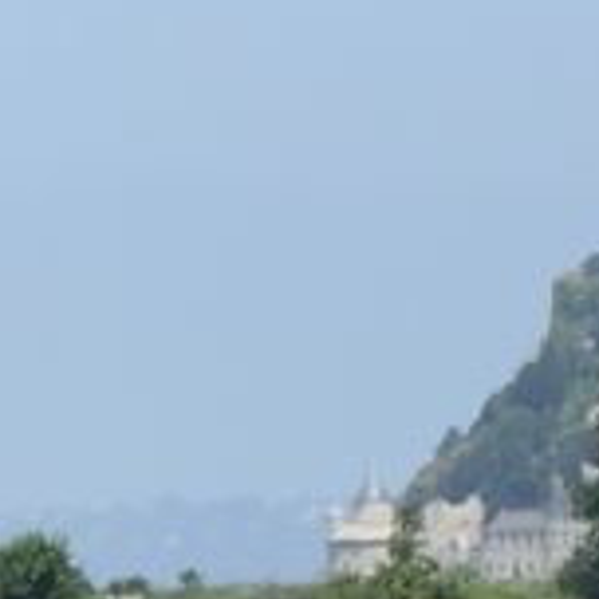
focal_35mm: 892
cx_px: 800
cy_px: 272
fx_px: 17463
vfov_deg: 2.0
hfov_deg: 2.0
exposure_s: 1/800
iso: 64
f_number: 4.2
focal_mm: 45.79
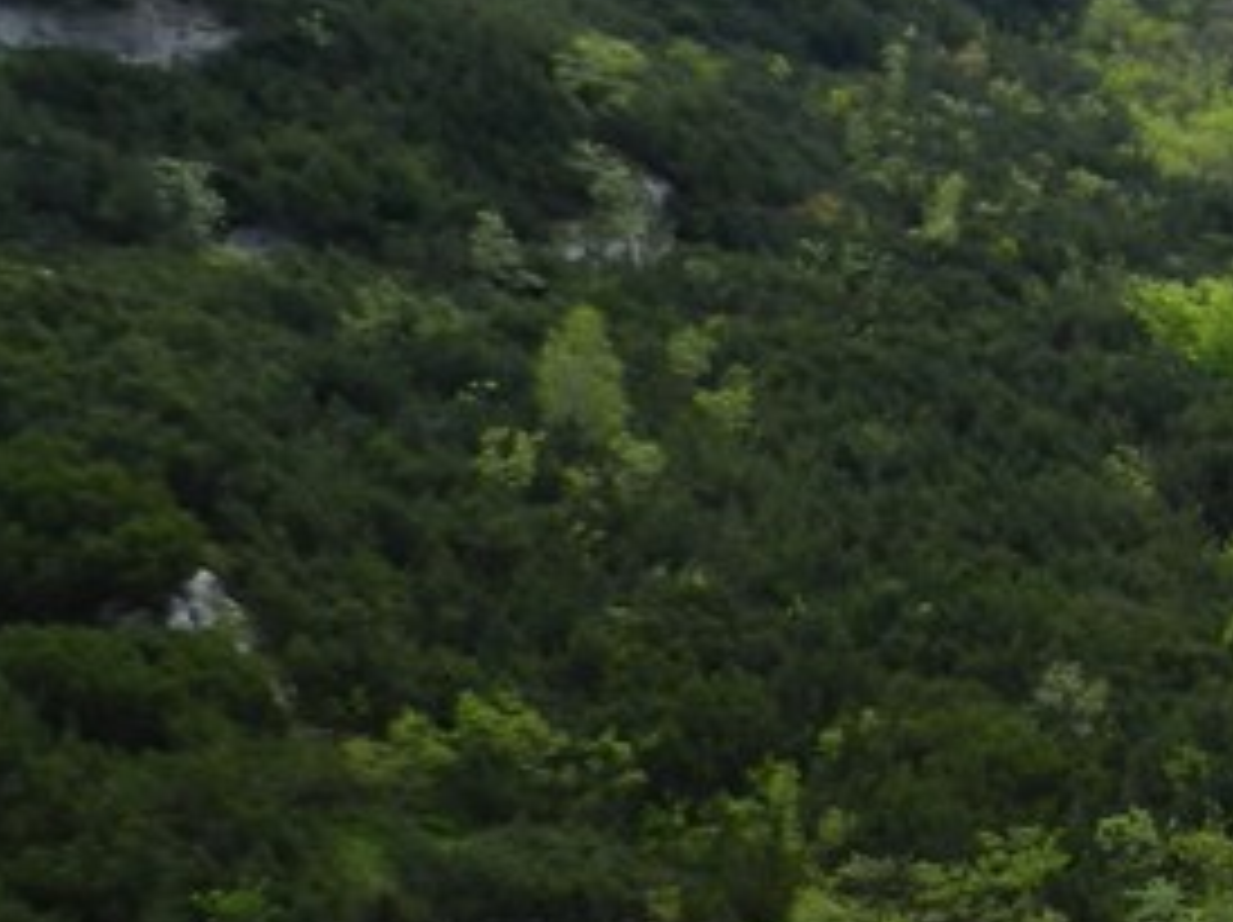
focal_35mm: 86
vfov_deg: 17.1
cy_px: 450
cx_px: 2133
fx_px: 3061
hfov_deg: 18.5
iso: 160
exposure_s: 1/800
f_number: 3.4
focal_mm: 4
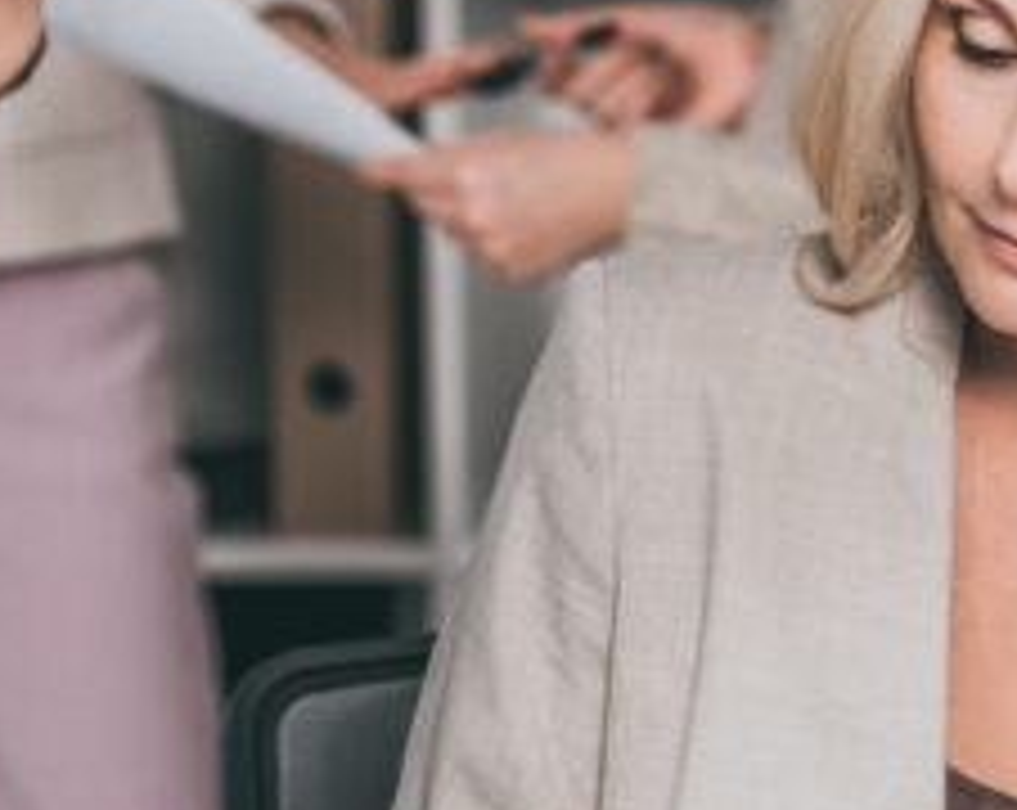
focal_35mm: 358
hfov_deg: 5.4
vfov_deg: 4.3
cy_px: 223
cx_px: 382
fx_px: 10757
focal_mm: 112
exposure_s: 1/160
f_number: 4.5
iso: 160
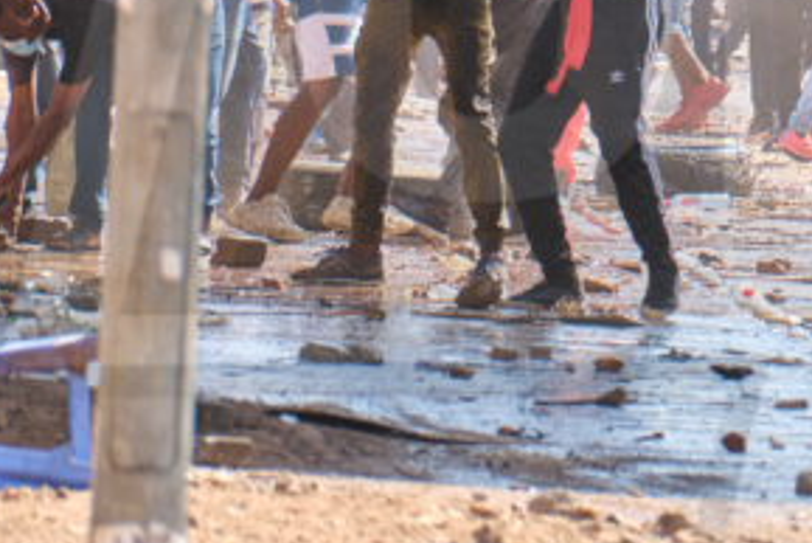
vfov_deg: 1.8
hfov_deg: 2.7
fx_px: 17015
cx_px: 1177
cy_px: -207
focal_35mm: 754
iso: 160
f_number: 5
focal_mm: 142.2
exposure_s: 1/500
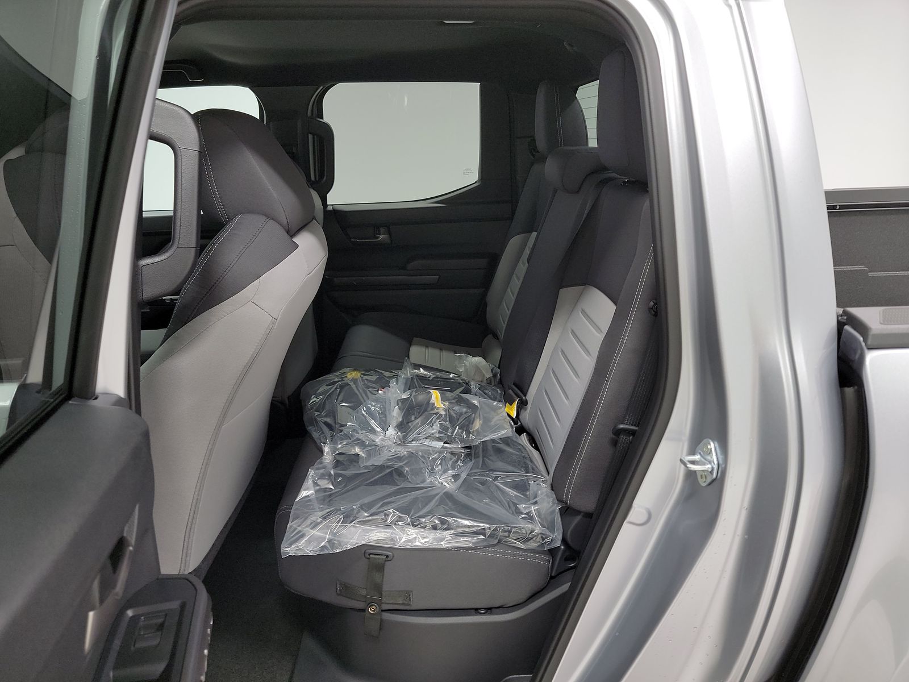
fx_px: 630
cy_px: 341
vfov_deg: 56.8
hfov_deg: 71.6
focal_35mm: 24
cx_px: 454
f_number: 1.8
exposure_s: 1/59
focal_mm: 6.7
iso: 158
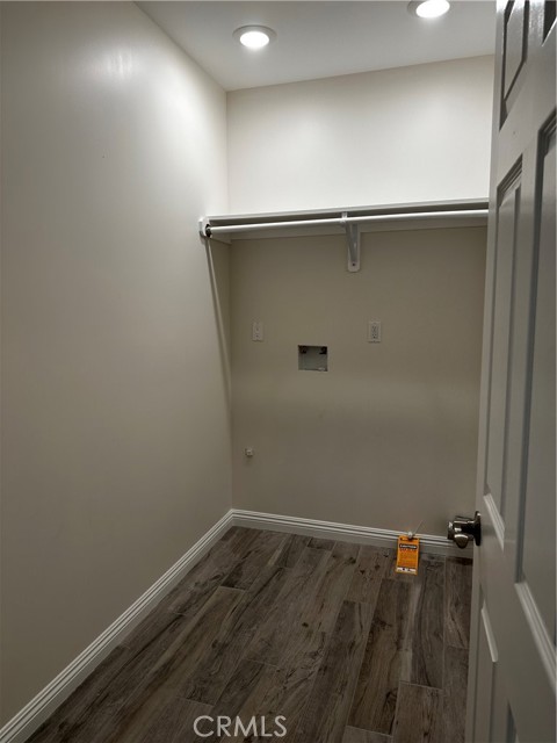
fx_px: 515
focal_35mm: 24
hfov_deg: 56.8
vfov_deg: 71.6
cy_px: 372
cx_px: 278
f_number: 1.78
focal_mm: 6.86
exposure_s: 1/120
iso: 100
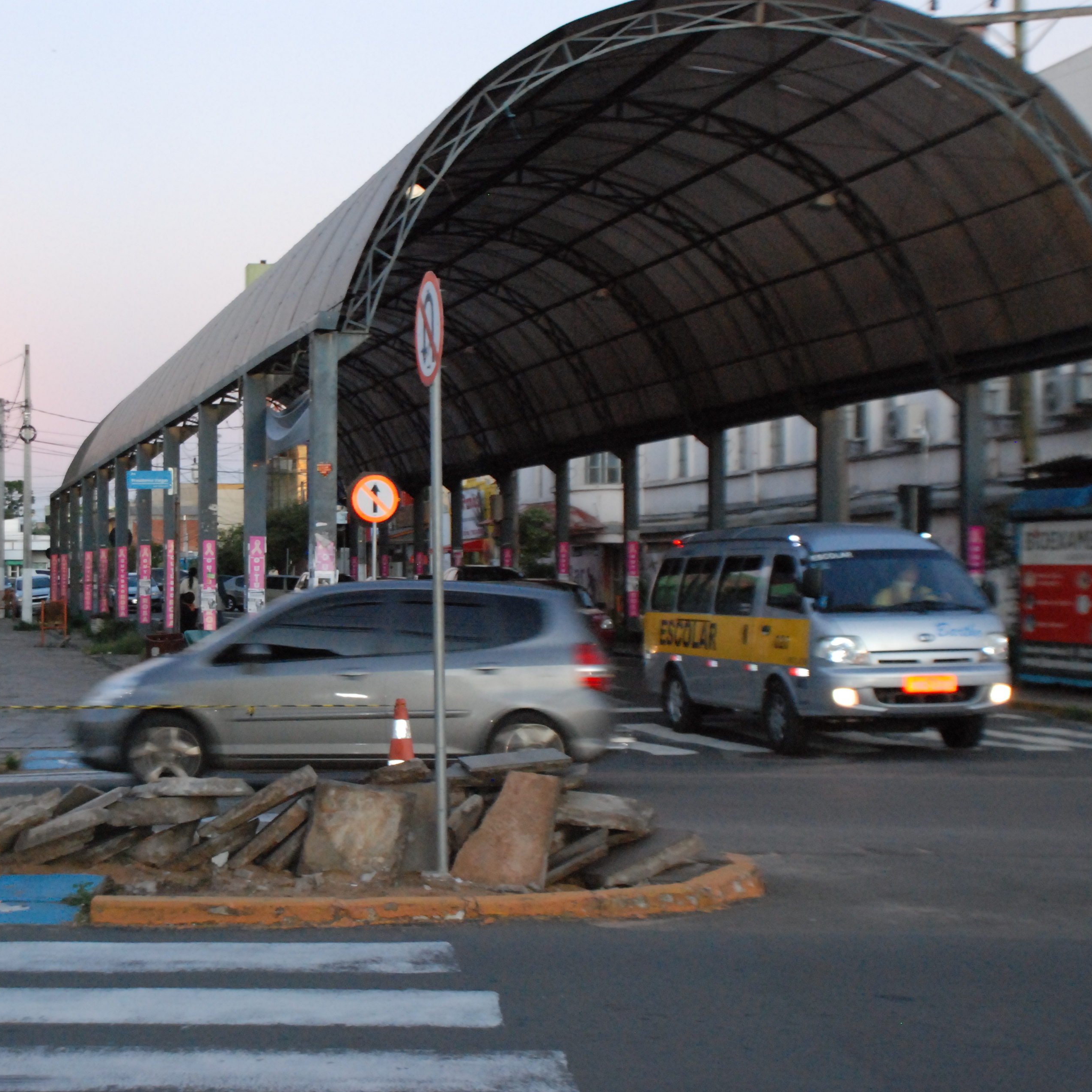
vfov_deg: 27.7
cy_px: 554
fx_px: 2213
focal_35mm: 62
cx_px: 353
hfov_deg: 27.5
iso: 1600
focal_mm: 32
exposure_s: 1/60
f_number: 5.6
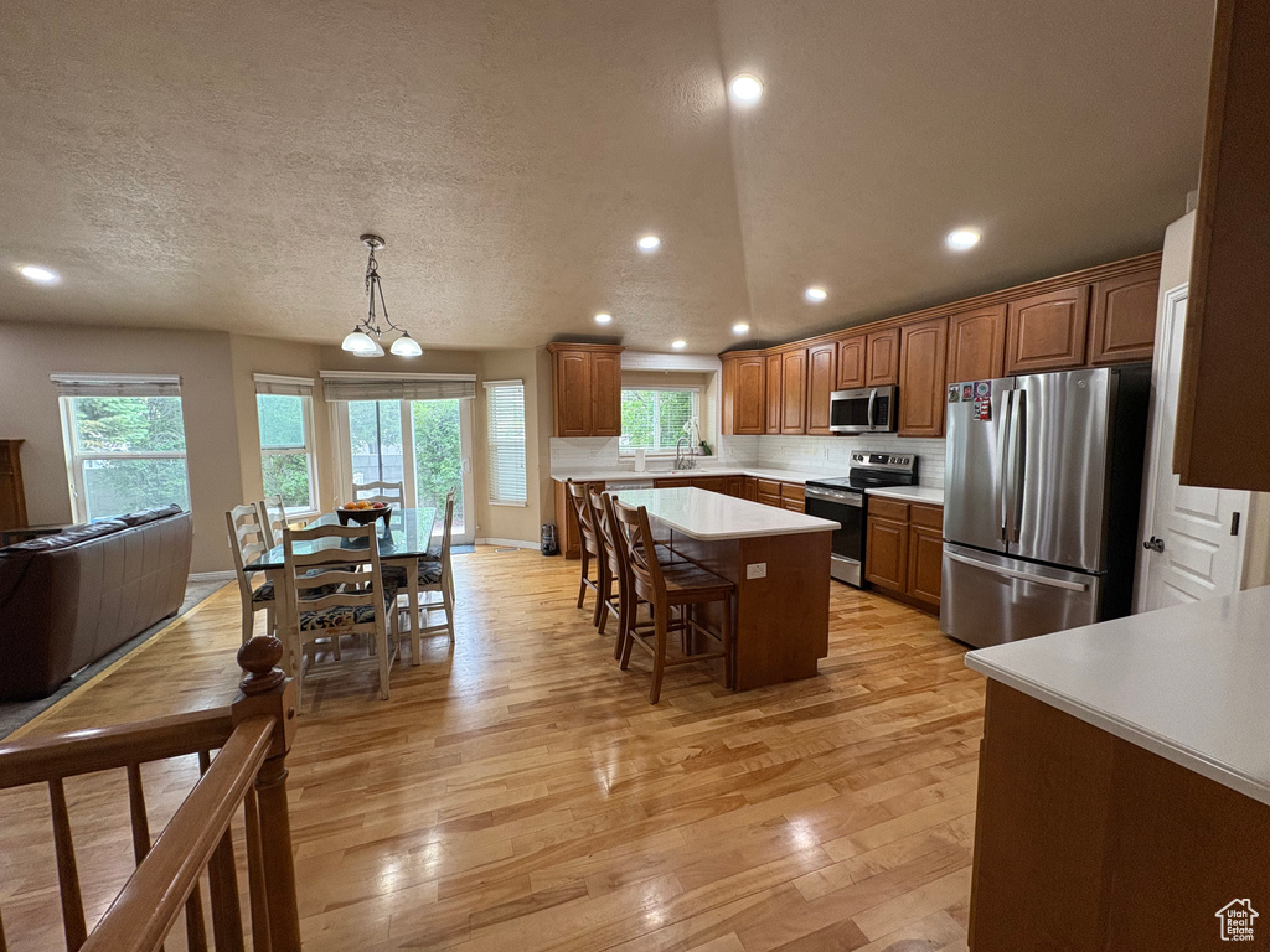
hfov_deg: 102.1
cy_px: 476
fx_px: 514
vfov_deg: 85.7
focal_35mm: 14
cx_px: 635
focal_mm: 2.22
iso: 200
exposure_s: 1/120
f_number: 2.2
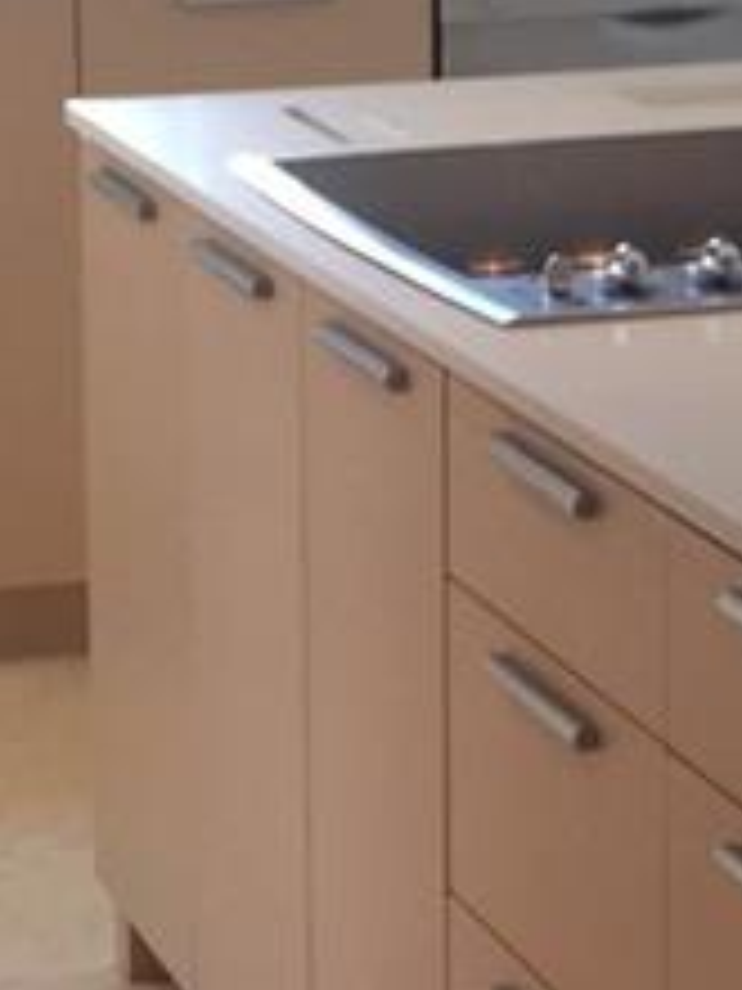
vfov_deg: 12.5
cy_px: 598
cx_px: 67
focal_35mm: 158
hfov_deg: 9.4
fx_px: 4516
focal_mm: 4.15
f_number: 2.2
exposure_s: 1/60
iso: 40
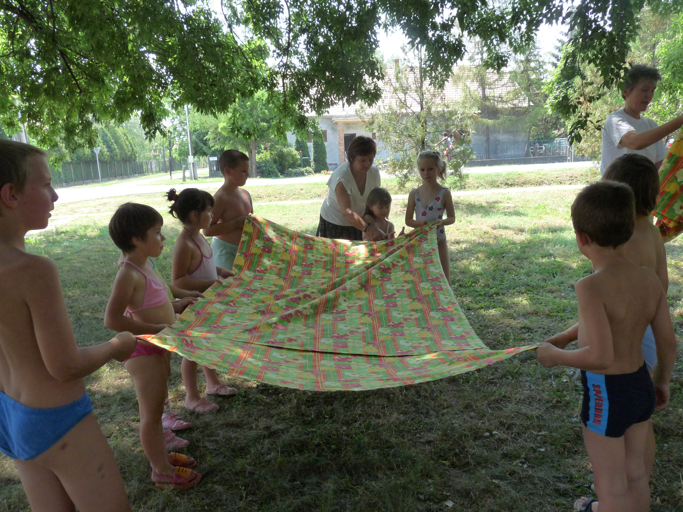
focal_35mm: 27
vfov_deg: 51.4
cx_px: 342
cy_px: 256
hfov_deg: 65.3
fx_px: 533
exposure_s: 1/250
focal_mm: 4.8
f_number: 4
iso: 320
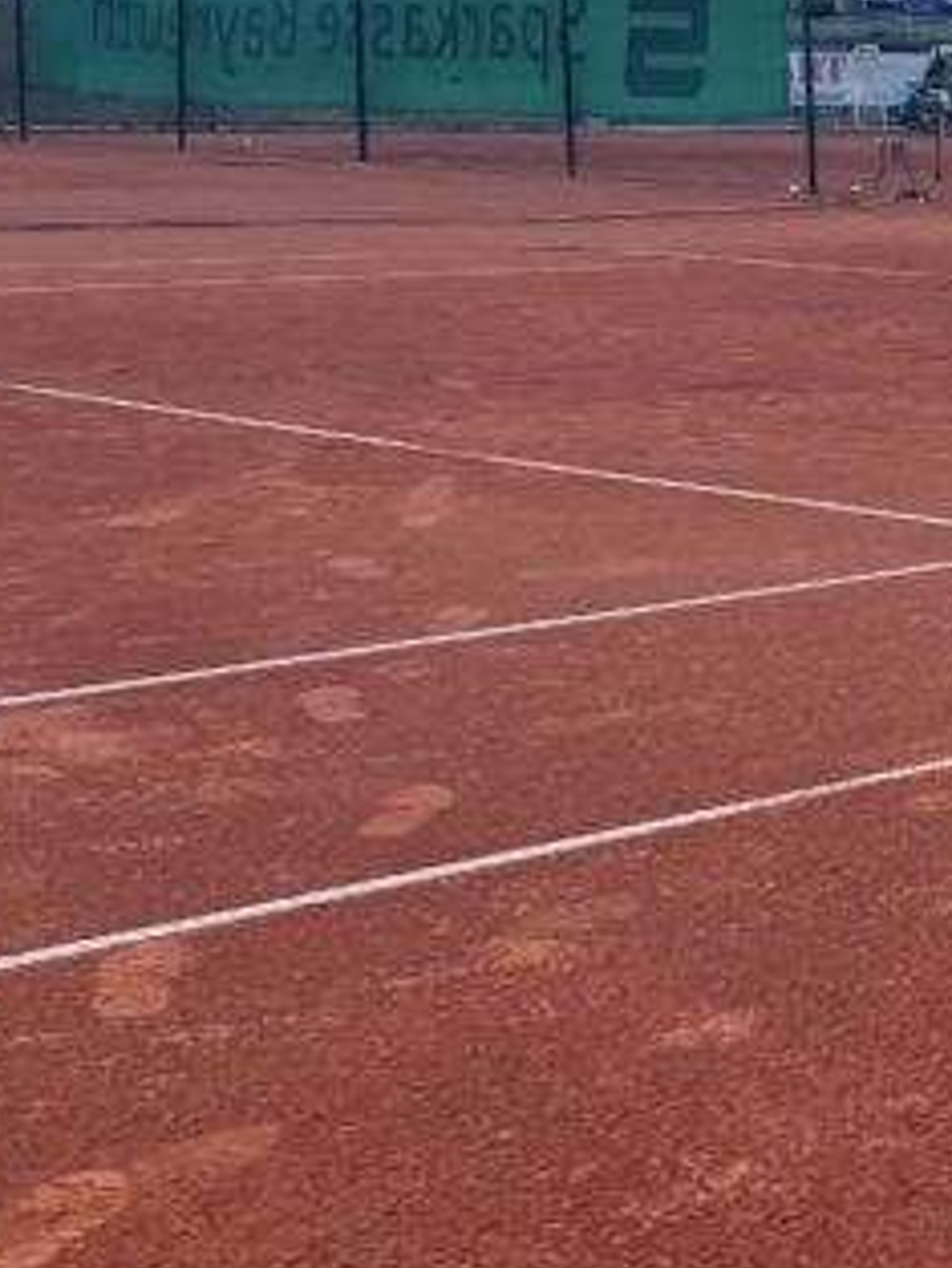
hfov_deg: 16.1
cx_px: 1369
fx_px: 3115
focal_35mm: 85
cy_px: 235
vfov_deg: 22.7
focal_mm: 4.2
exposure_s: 1/5556
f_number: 1.6
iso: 32
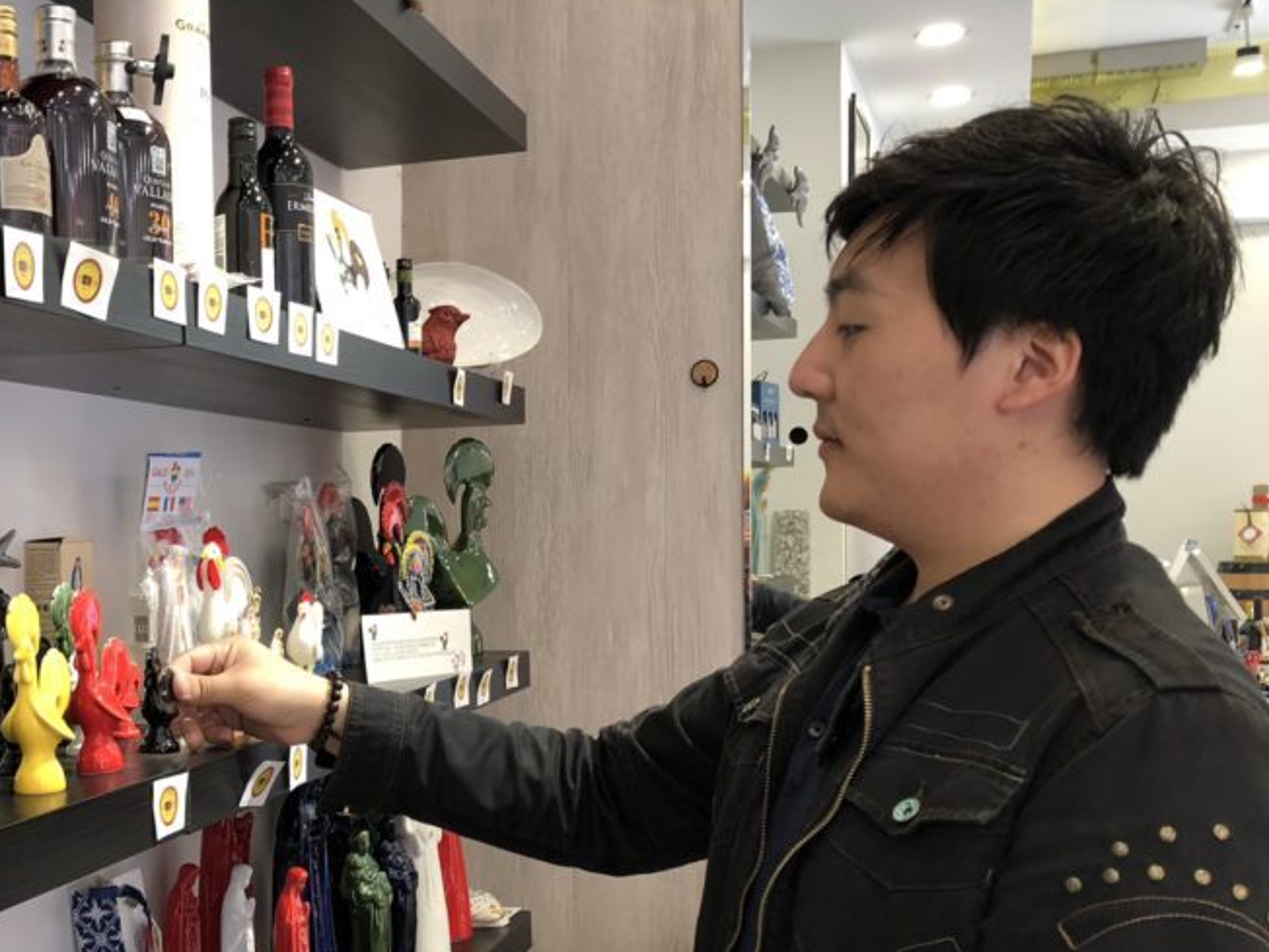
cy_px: 570
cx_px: 304
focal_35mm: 44
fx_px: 1613
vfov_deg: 32.8
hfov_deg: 41.6
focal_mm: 3.99
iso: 40
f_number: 1.8
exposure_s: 1/20
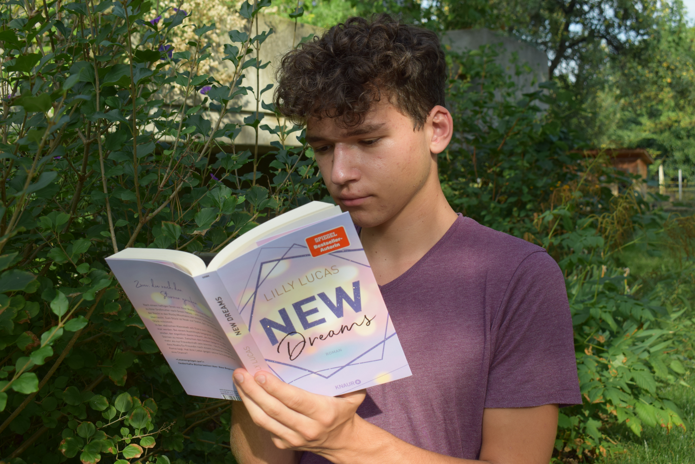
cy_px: 232
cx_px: 348
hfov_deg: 47.9
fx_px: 782
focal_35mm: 40
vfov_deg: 33.0
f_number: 6.3
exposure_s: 1/250
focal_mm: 27
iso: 200
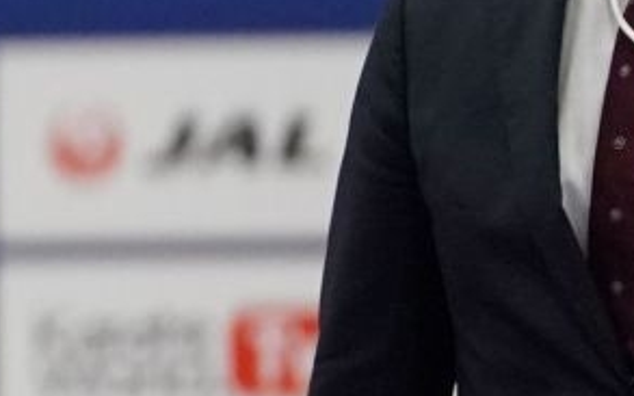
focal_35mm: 1252
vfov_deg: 1.0
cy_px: 247
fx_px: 21629
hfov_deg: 1.7
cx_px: -1125
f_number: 2.8
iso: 4000
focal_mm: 200
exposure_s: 1/1000
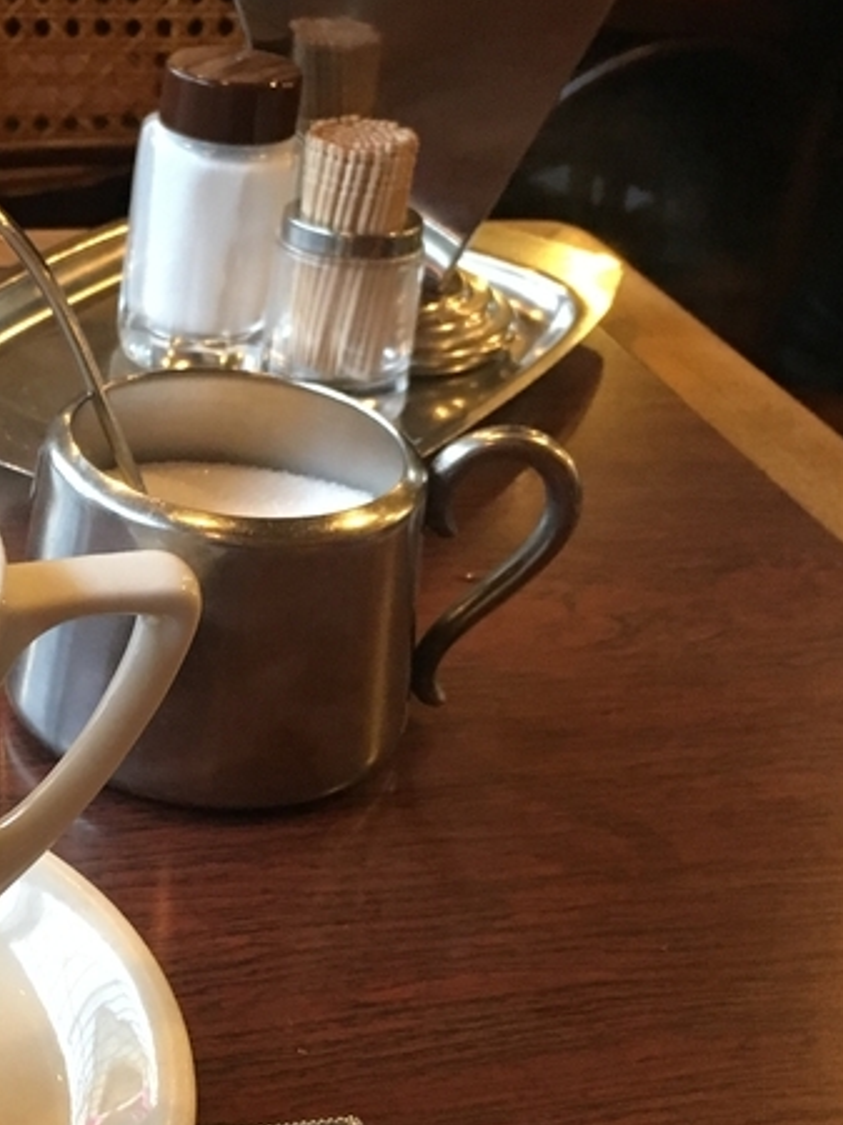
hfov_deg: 21.4
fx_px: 2145
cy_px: 655
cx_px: -13
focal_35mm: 66
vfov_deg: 29.4
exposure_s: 1/20
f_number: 2.2
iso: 200
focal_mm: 4.15
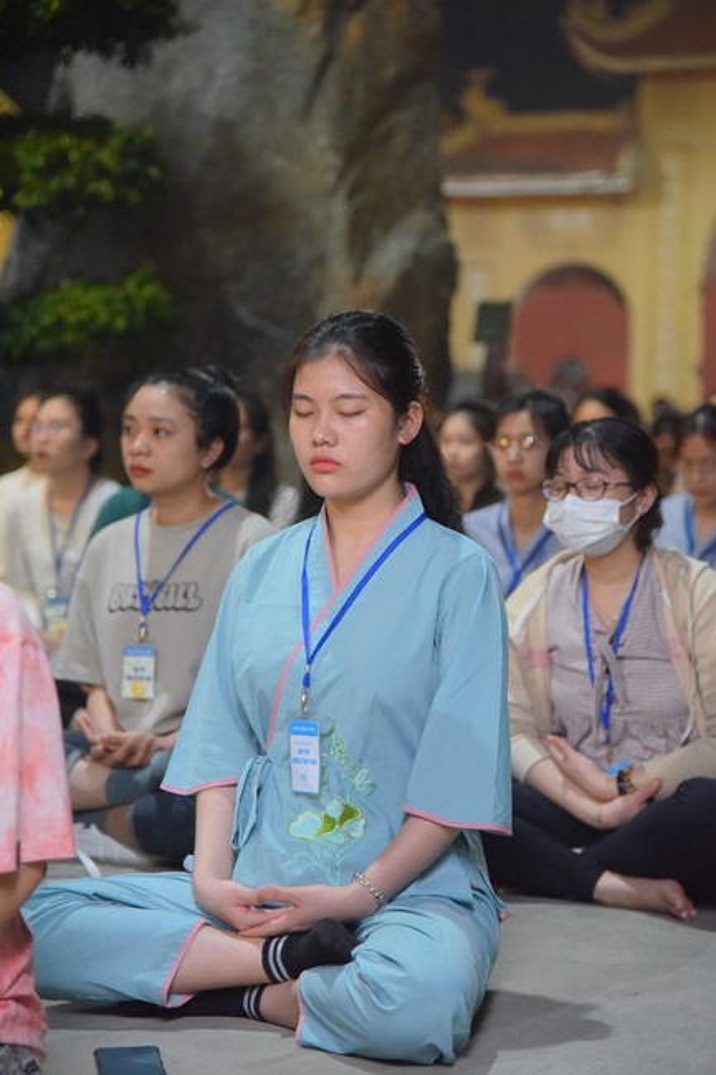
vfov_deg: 19.5
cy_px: 538
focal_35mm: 105
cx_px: 358
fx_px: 3134
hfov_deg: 13.0
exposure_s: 1/80
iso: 2500
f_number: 4
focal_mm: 105
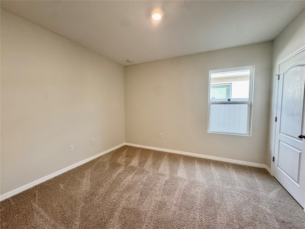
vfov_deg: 85.7
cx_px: 152
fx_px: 123
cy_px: 114
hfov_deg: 102.1
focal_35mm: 14
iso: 160
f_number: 2.2
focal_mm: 2.22
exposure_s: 1/120
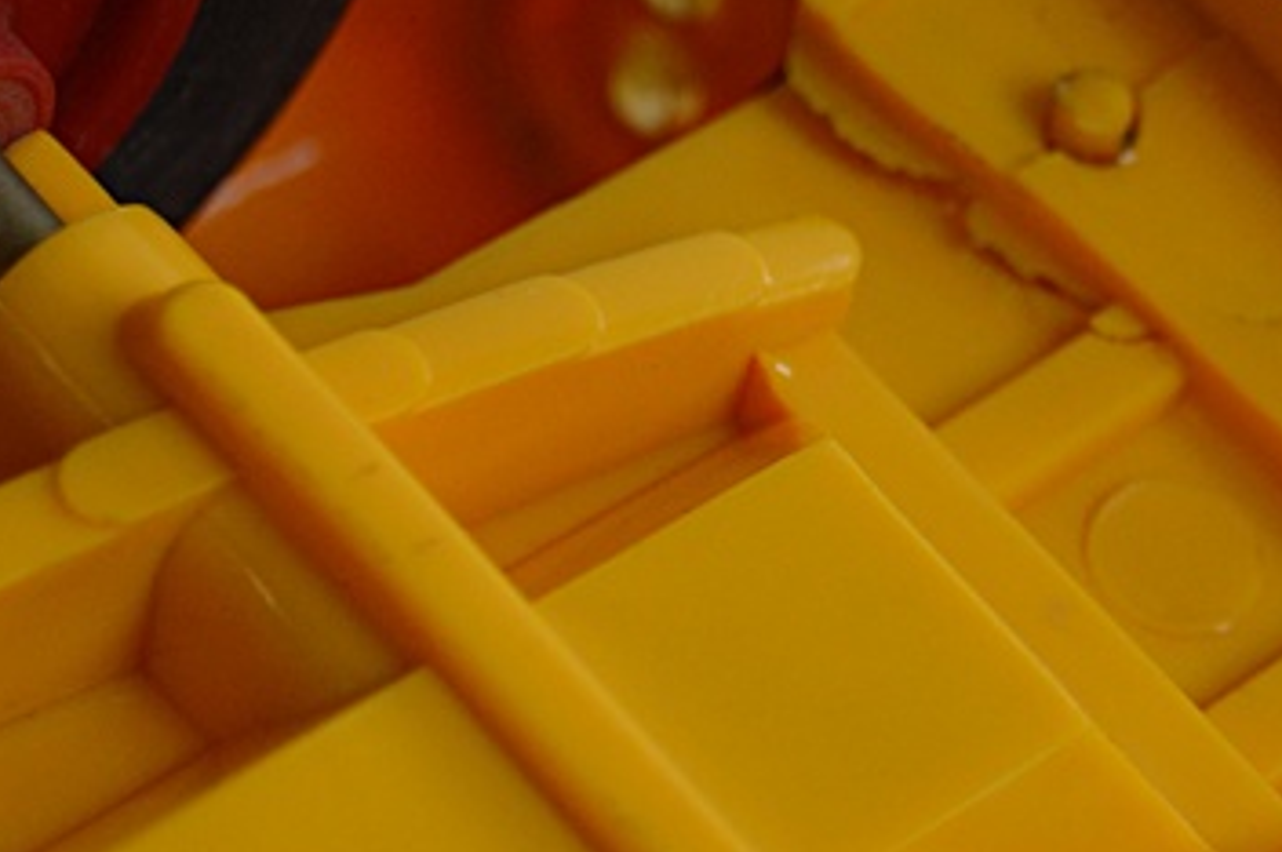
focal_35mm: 234
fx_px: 8340
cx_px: 1213
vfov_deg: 5.8
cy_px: 322
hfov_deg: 8.7
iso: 400
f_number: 5.6
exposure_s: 1/60
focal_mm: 55
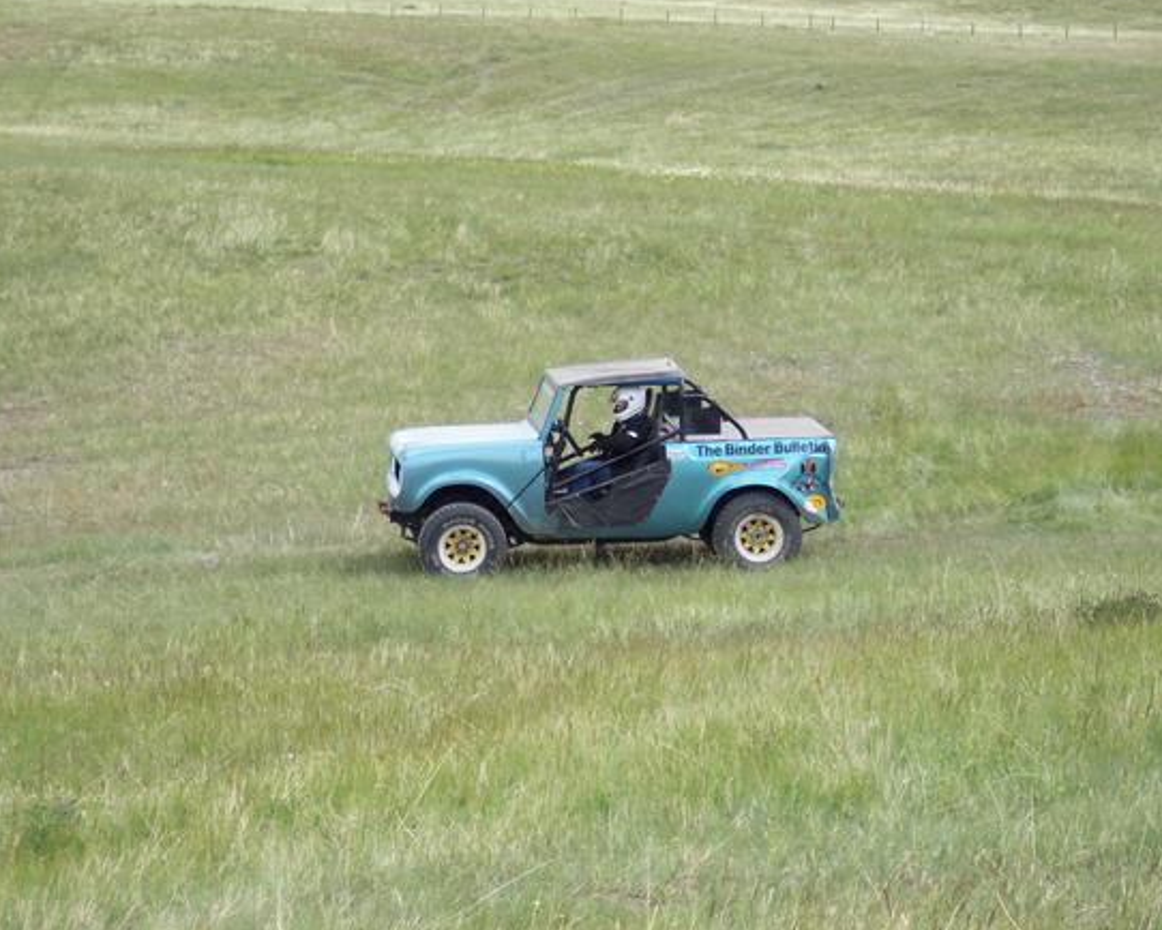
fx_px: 4232
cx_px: 622
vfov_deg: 12.5
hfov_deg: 15.6
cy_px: 455
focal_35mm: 123
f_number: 4.8
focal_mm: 24
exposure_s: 1/350
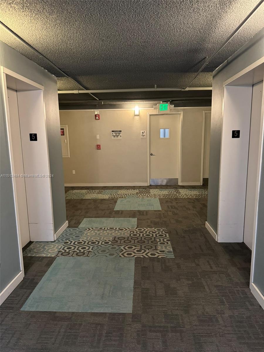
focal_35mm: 24
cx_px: 132
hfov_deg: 56.8
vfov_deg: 71.6
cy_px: 176
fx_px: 244
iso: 1000
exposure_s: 1/40
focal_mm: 6.86
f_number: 1.78
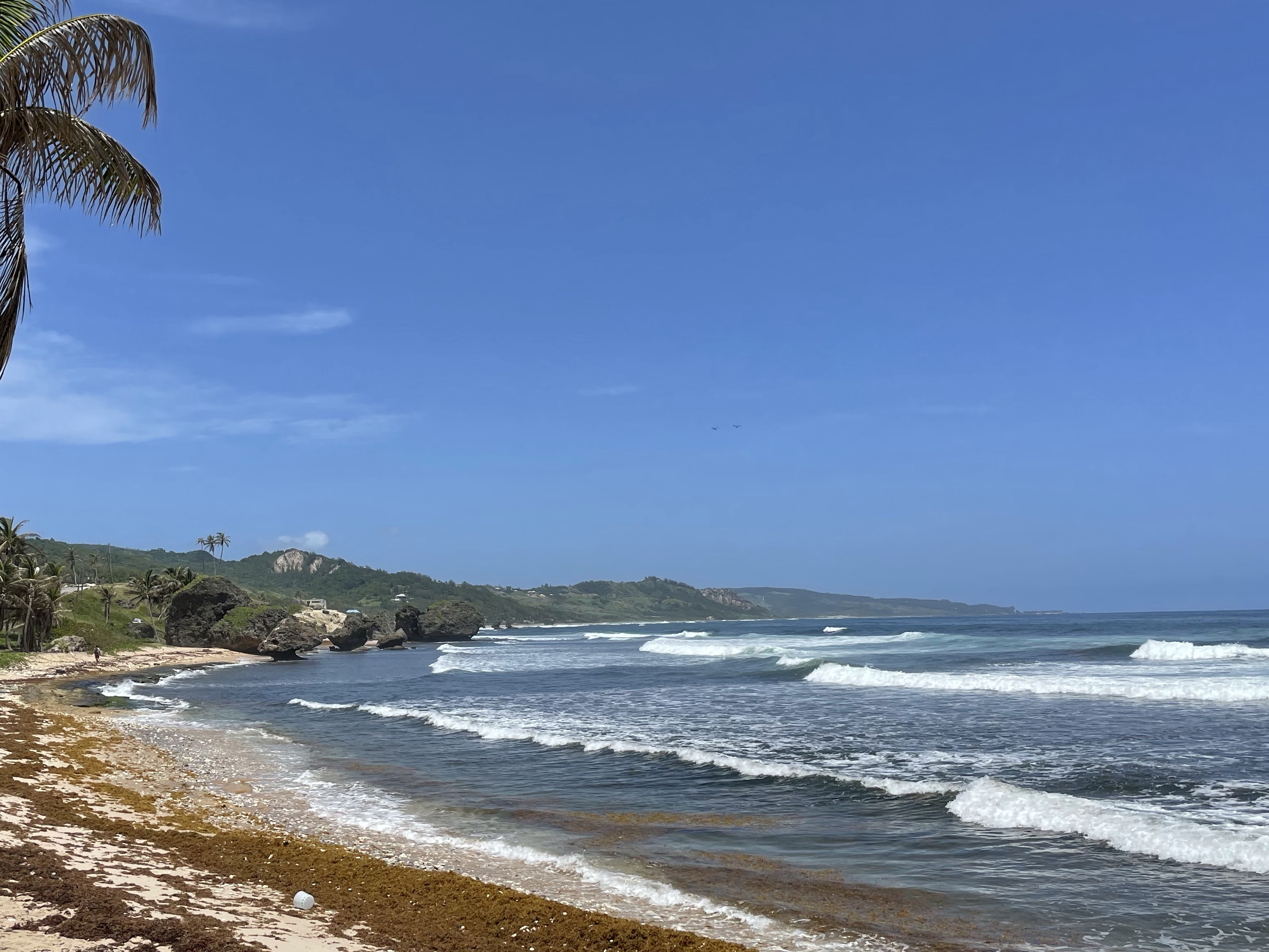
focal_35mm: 34
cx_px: 519
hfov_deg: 53.6
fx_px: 1246
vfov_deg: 41.8
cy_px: 486
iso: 32
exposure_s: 1/5291
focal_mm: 4.2
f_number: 1.6
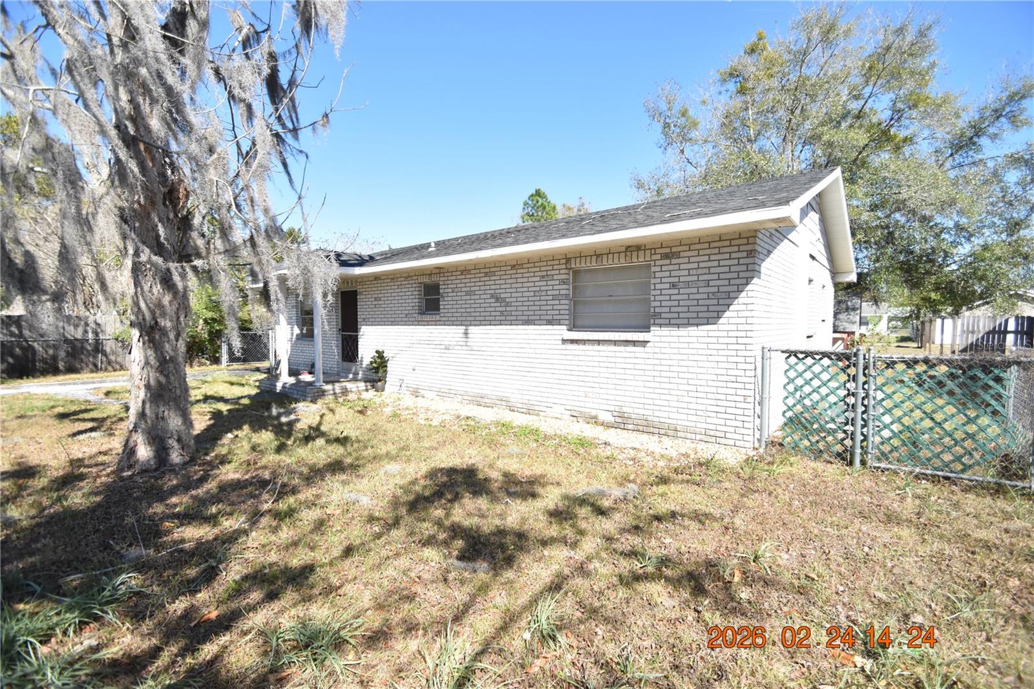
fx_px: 431
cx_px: 517
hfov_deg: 100.4
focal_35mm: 15
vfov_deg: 77.3
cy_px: 344
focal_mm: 10
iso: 800
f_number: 3.5
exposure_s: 1/3000
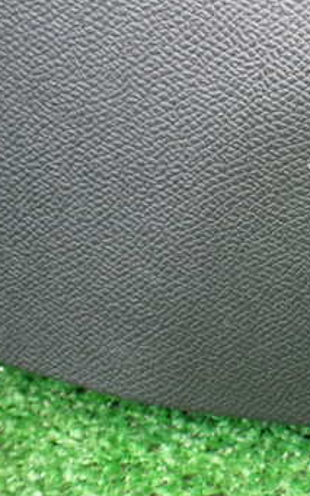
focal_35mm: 56
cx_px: 394
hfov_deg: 21.2
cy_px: 185
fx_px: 757
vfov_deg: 36.1
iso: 800
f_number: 2.3
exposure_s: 1/100
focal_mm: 5.4
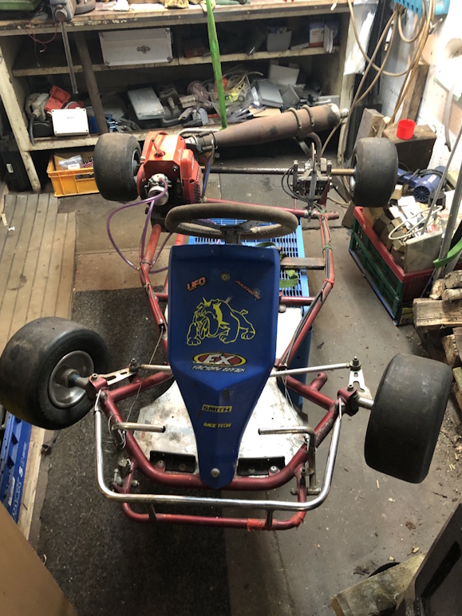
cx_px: 235
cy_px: 309
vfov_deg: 61.7
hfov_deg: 48.2
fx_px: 516
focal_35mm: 29
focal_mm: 4
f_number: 1.8
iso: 100
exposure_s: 1/8
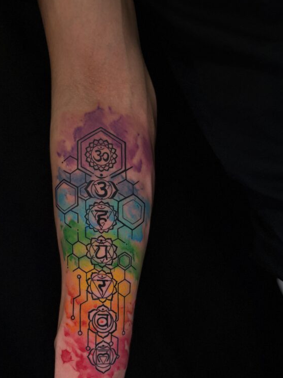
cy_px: 240
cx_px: 93
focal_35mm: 36
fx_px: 392
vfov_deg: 50.7
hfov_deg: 39.2
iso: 250
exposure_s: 1/60
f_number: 1.6
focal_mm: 5.96
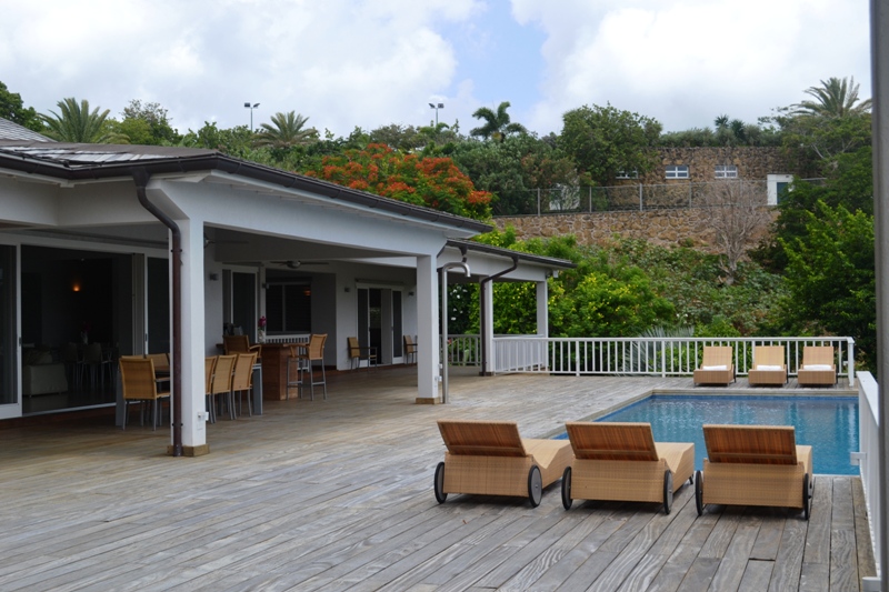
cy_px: 296
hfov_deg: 41.1
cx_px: 444
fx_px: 1185
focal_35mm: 48
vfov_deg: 28.1
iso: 100
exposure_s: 1/200
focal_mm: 32
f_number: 7.1
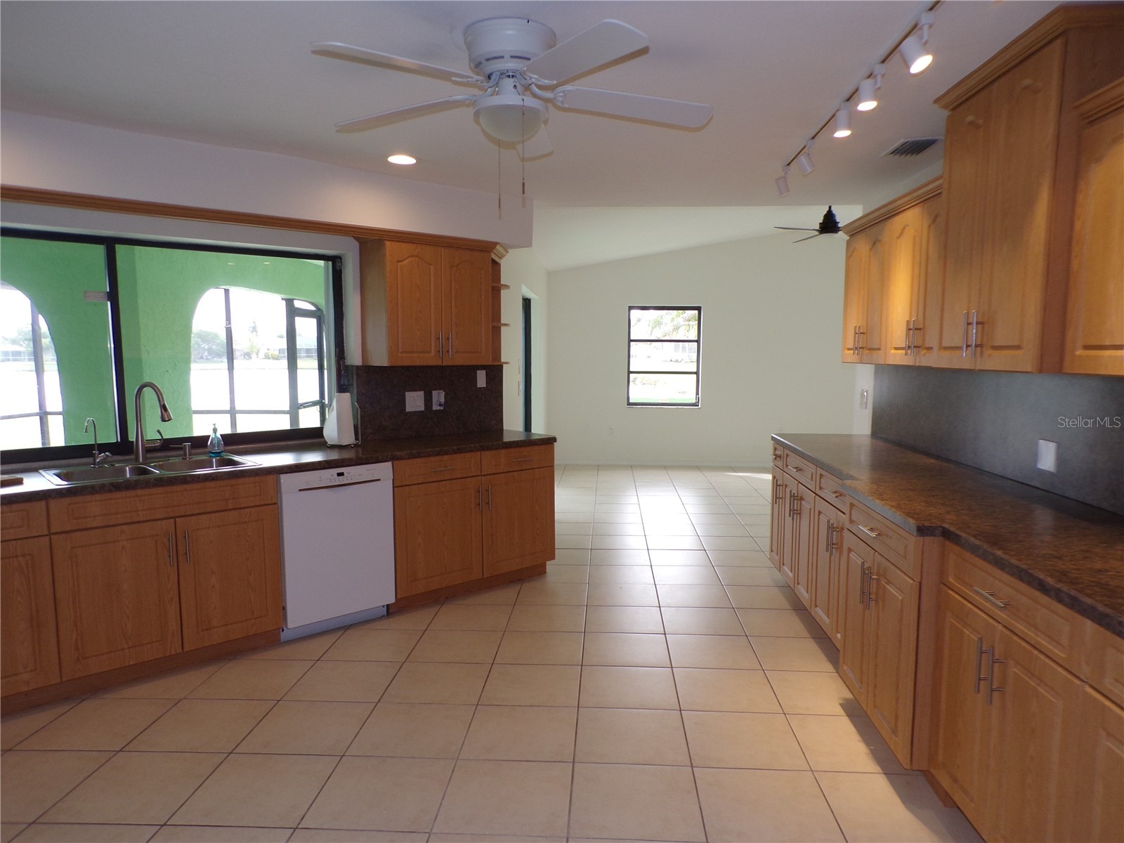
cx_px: 562
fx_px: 779
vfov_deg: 56.8
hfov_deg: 71.6
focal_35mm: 24
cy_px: 422
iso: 97
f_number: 4.3
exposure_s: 1/34
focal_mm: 4.3
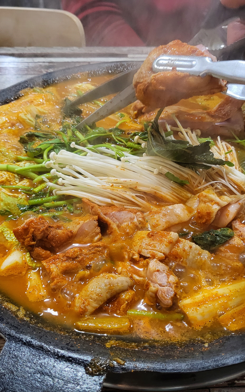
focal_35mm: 37
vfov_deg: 52.8
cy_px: 197
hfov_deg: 34.4
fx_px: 395
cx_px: 129
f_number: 1.8
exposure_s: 1/60
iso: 250
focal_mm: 4.25
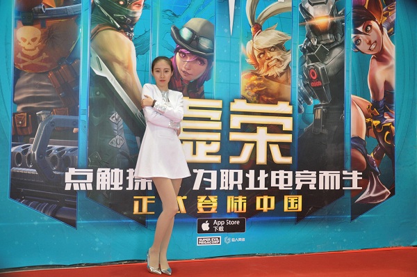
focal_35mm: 38
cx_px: 208
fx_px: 434
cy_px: 138
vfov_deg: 35.4
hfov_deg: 51.4
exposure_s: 1/30
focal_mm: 25
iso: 800
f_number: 4
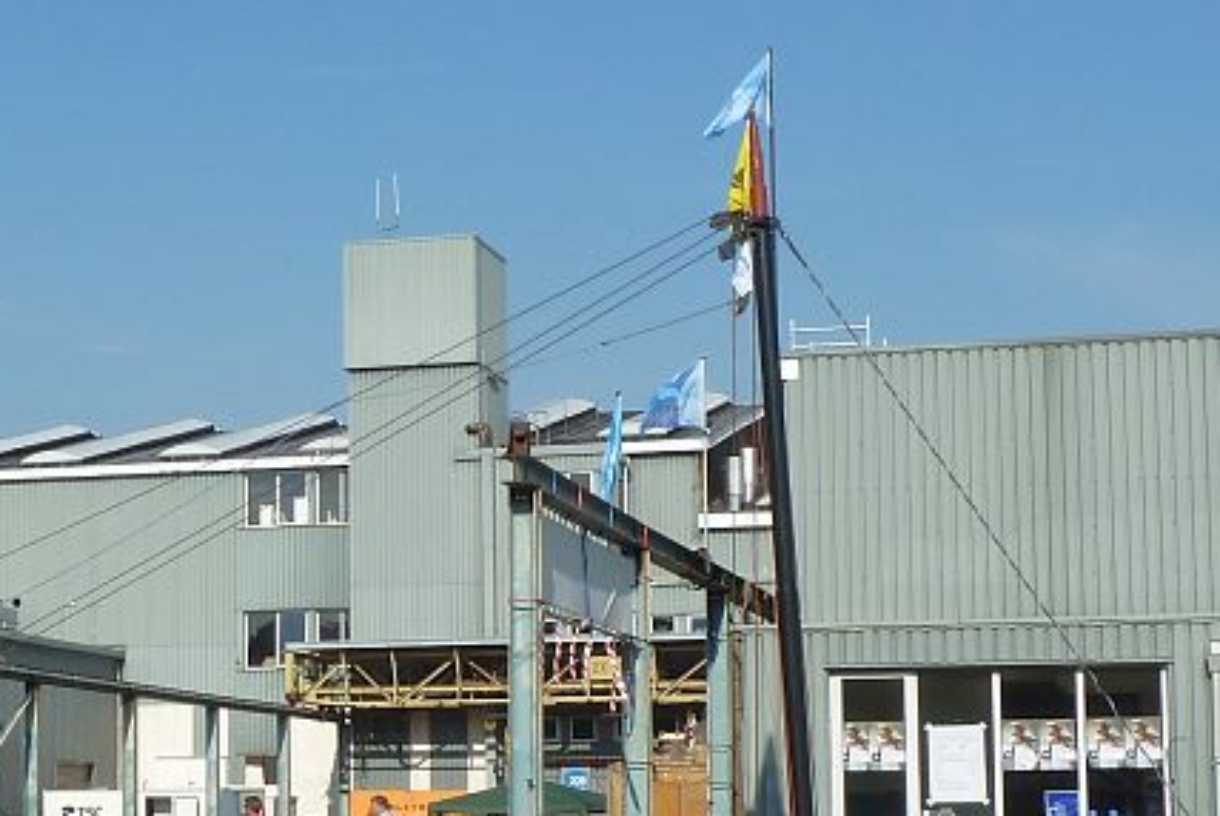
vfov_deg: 15.7
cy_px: 593
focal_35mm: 87
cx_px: 103
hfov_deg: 22.7
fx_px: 2950
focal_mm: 5.7
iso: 80
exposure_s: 1/500
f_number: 5
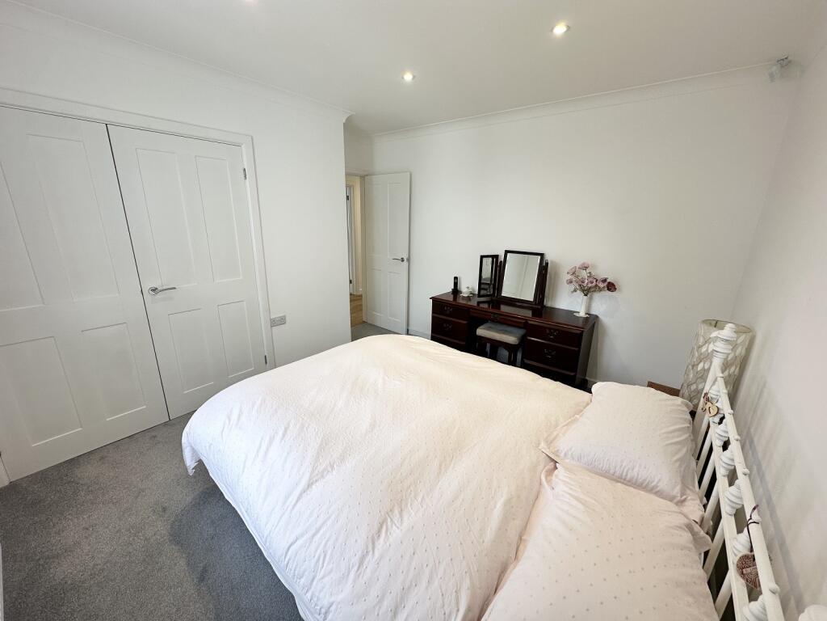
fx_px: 334
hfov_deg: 102.1
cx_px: 414
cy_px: 310
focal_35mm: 14
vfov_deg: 85.7
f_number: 2.2
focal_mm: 2.22
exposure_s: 1/100
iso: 50
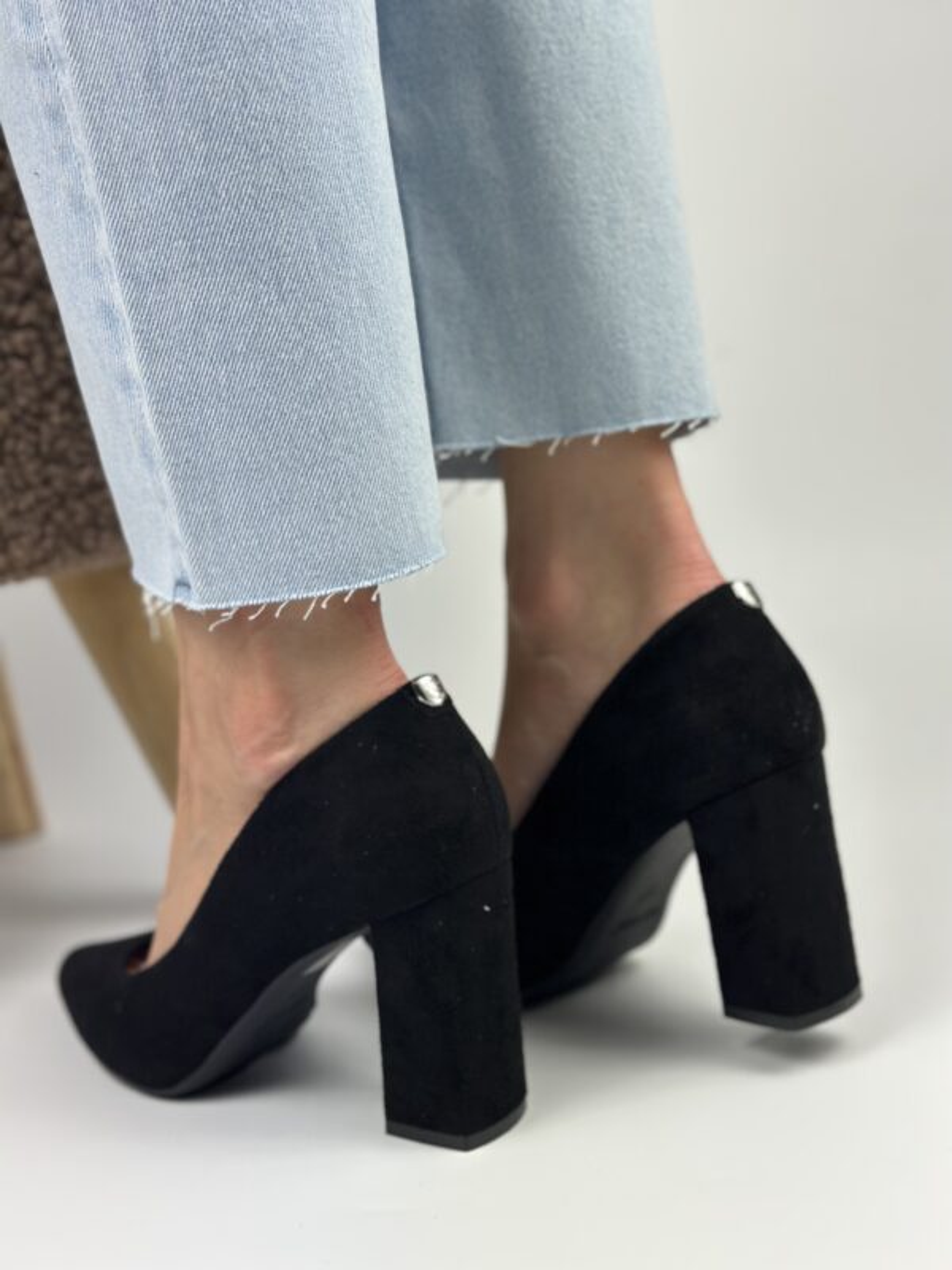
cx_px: 476
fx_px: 1760
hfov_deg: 30.3
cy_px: 635
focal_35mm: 48
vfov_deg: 39.7
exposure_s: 1/1000
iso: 80
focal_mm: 6.86
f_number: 1.78
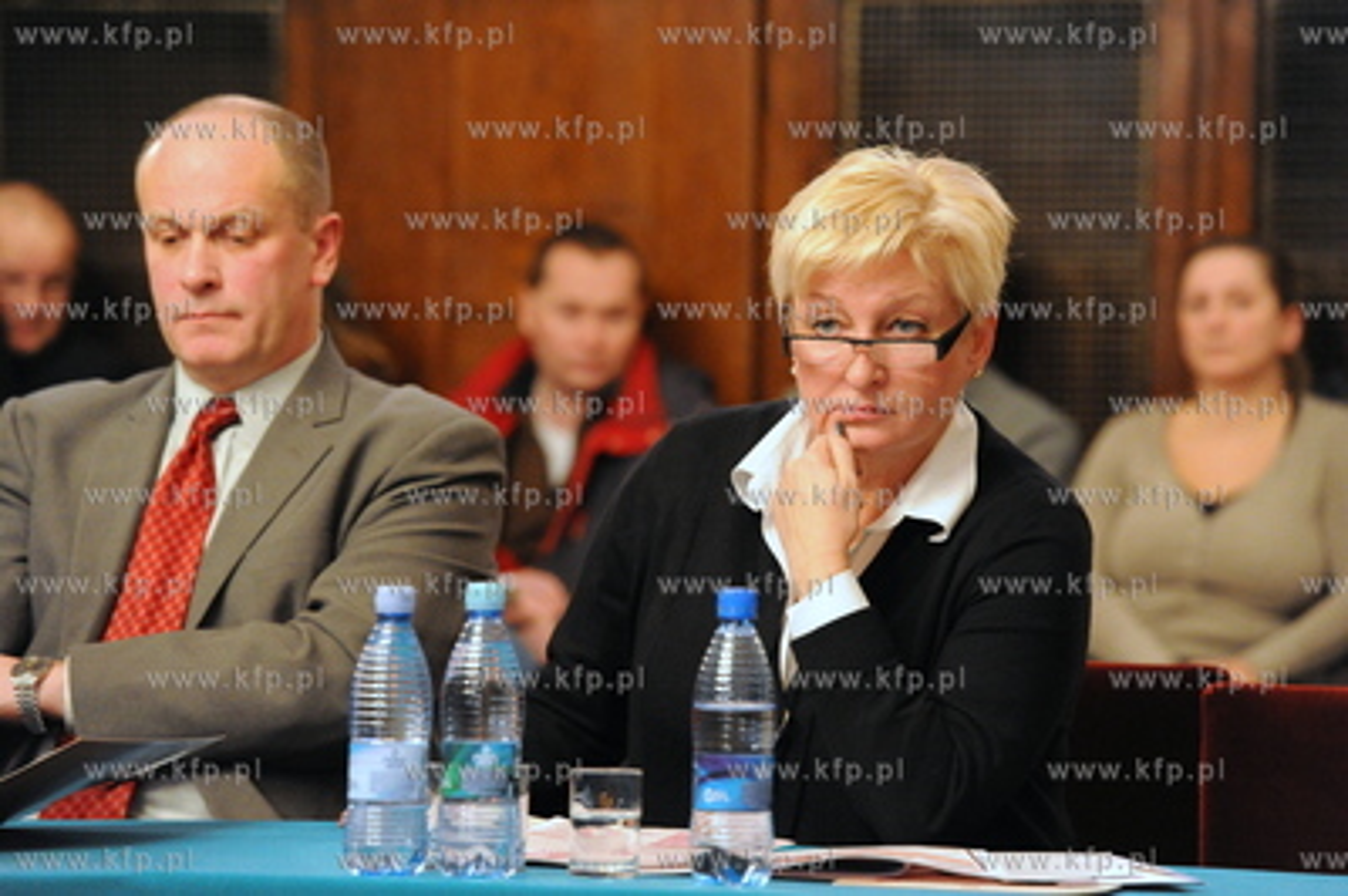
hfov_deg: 11.8
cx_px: 674
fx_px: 6547
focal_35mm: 175
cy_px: 448
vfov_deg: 7.8
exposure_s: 1/80
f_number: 4.5
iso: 12800
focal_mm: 175
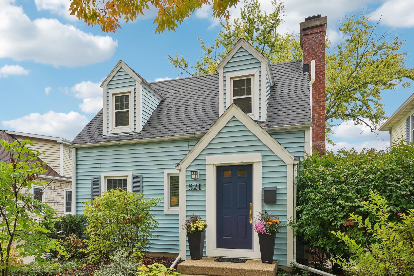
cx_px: 207
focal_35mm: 24
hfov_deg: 73.7
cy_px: 138
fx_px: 276
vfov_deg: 53.1
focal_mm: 24
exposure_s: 1/30
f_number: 8
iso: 100
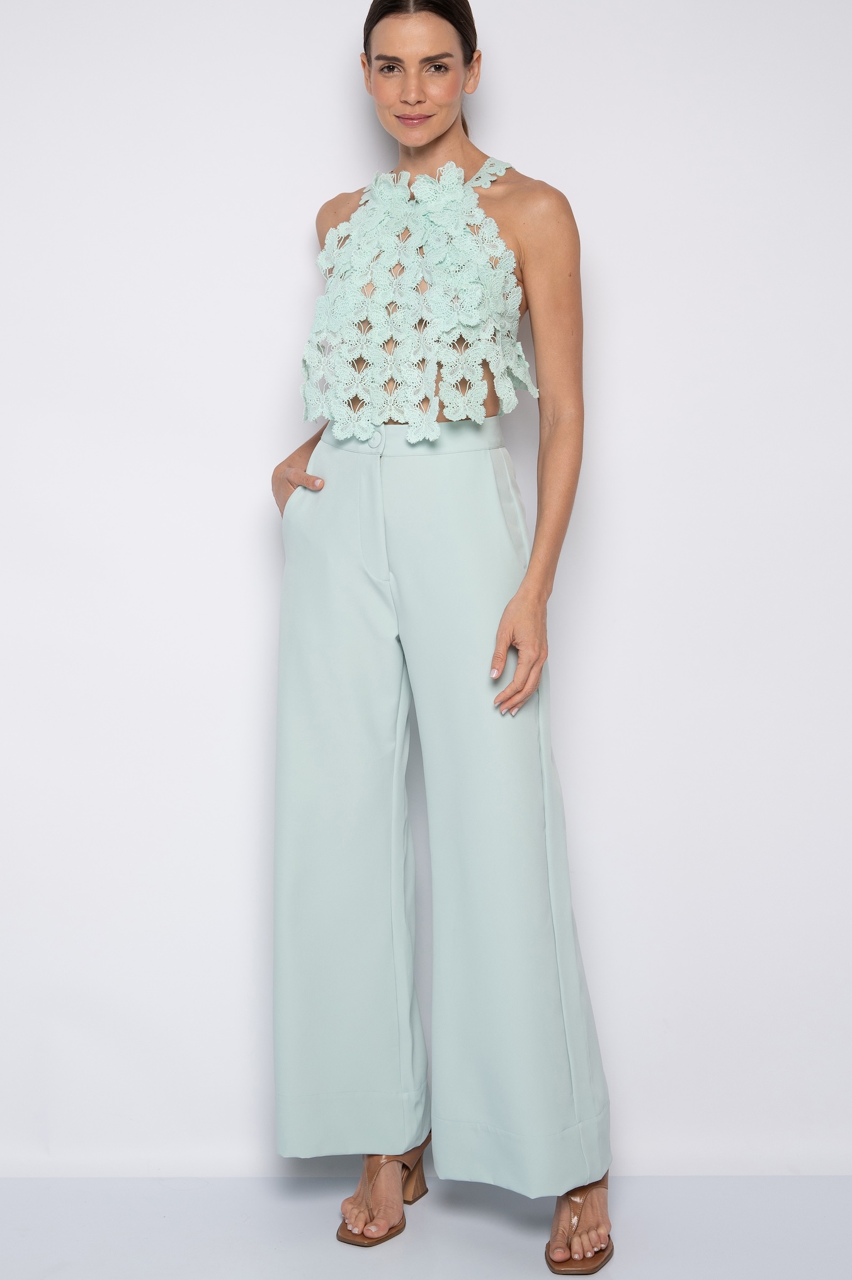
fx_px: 1813
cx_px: 420
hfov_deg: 26.5
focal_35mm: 51
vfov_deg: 38.9
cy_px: 603
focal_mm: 46
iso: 200
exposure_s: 1/160
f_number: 5
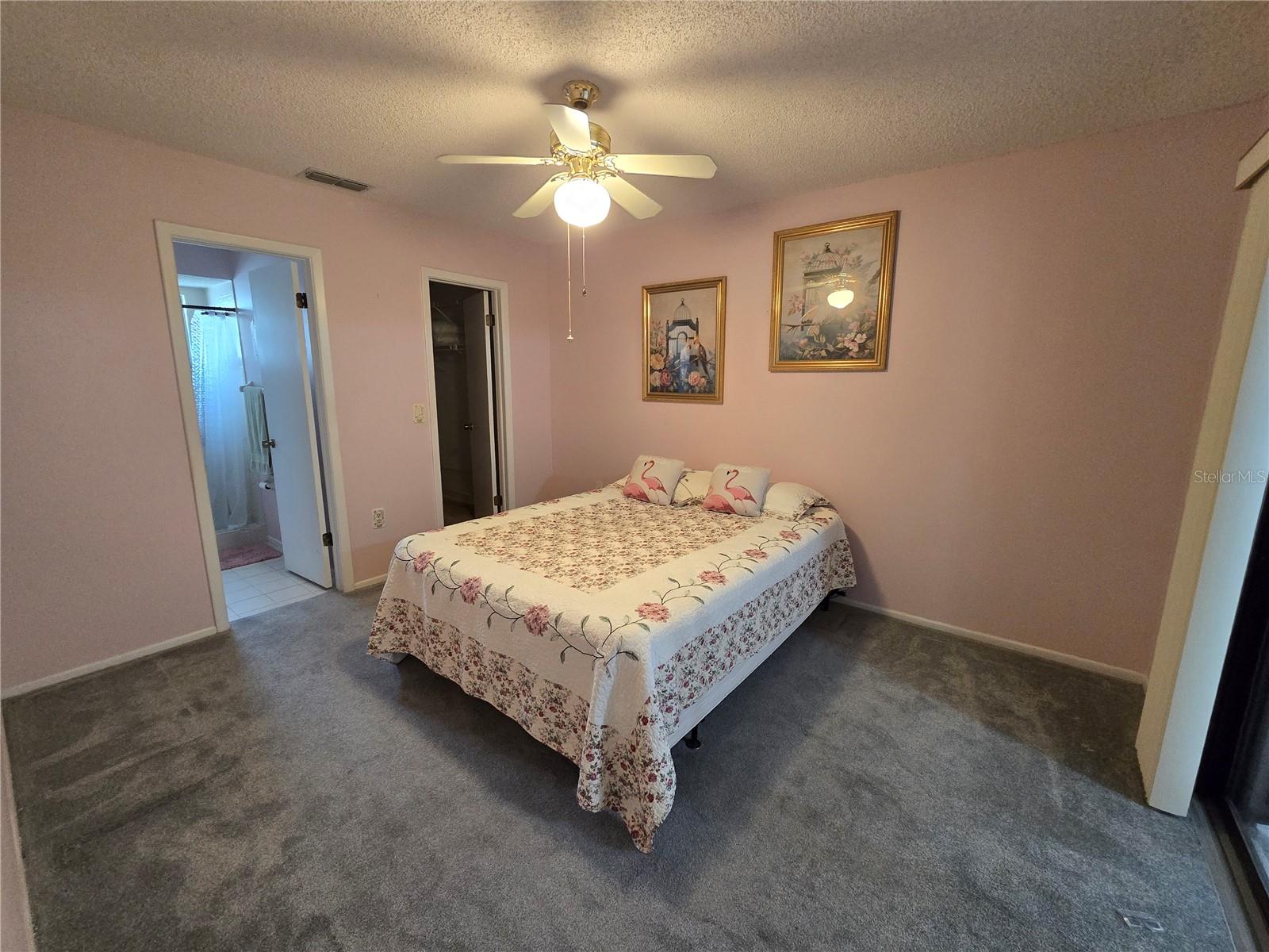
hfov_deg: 106.2
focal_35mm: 13
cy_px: 476
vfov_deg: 89.9
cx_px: 634
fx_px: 477
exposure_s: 1/60
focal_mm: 2.2
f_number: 2.2
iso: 640
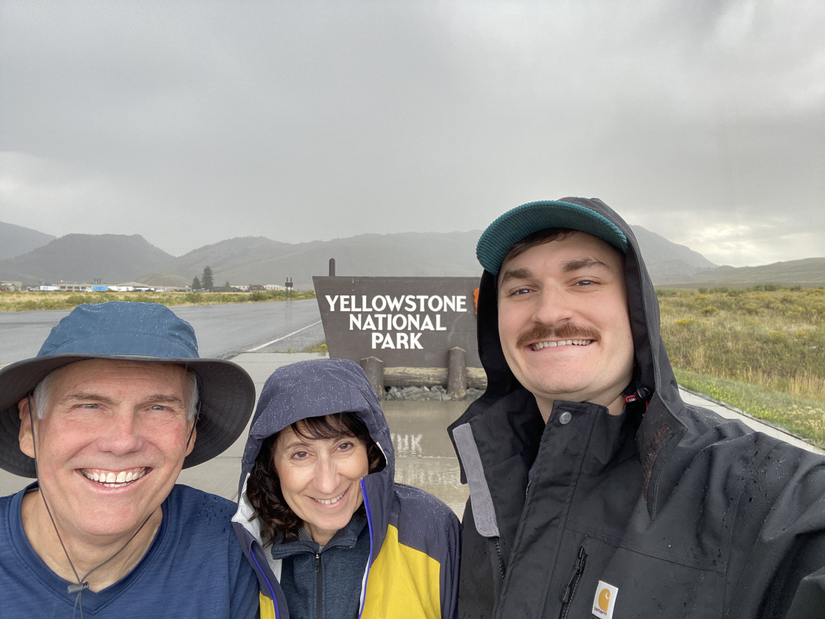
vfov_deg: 58.9
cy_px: 310
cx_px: 412
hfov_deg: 73.9
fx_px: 548
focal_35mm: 23
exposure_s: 1/122
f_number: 2.2
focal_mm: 2.71
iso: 50
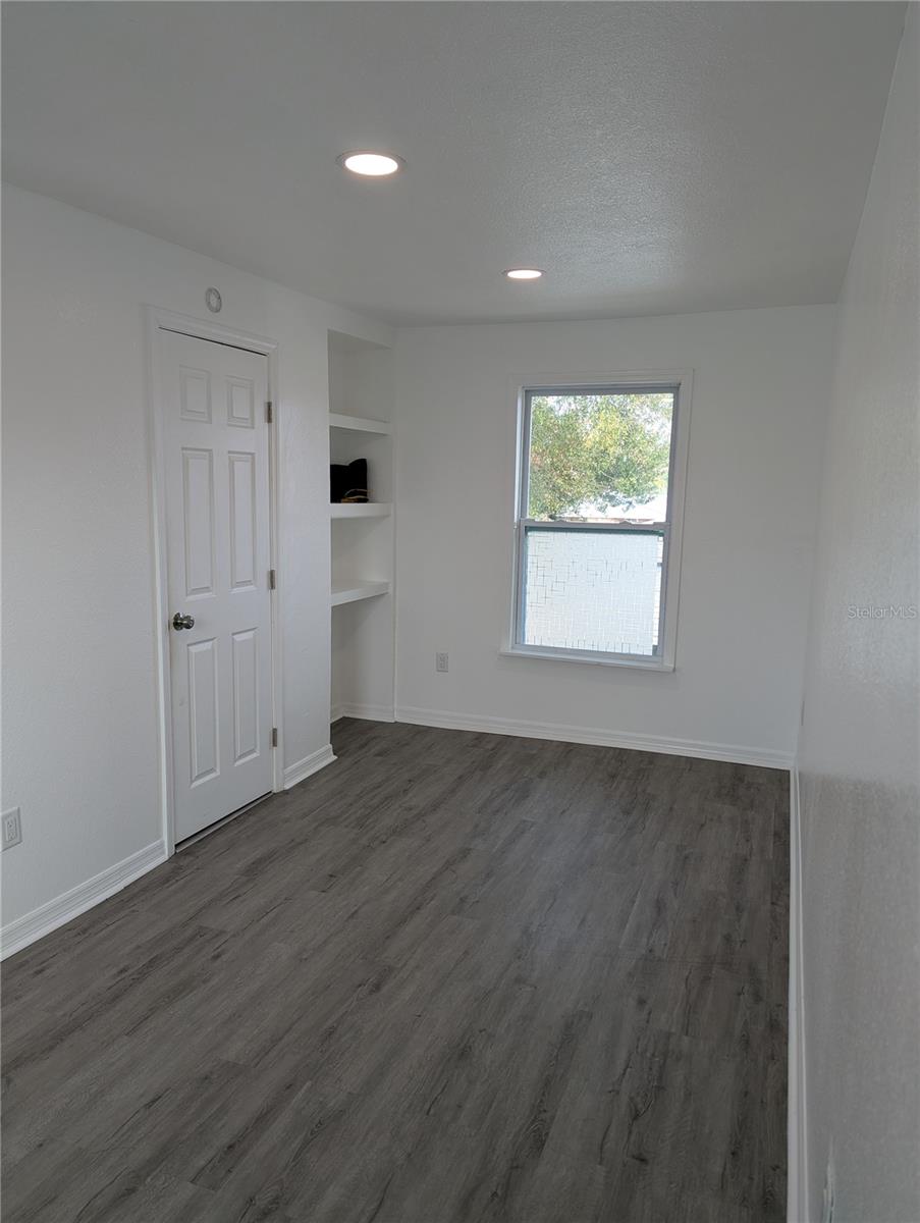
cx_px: 460
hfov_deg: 56.9
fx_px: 849
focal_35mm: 24
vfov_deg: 71.5
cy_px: 612
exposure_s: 1/120
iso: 40
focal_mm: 6.81
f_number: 1.85
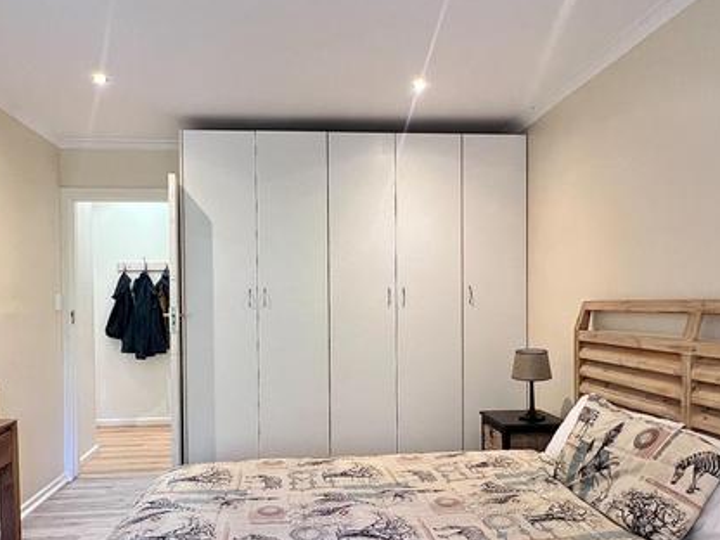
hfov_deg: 69.3
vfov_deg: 54.6
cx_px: 341
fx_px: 520
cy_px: 317
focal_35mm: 25
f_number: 1.8
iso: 200
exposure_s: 1/50
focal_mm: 1.57
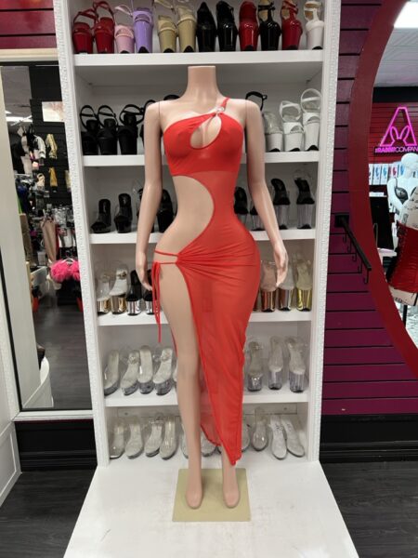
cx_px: 209
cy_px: 279
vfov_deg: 67.3
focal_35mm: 26
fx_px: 419
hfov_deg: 53.1
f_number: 1.5
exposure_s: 1/60
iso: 125
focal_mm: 5.7
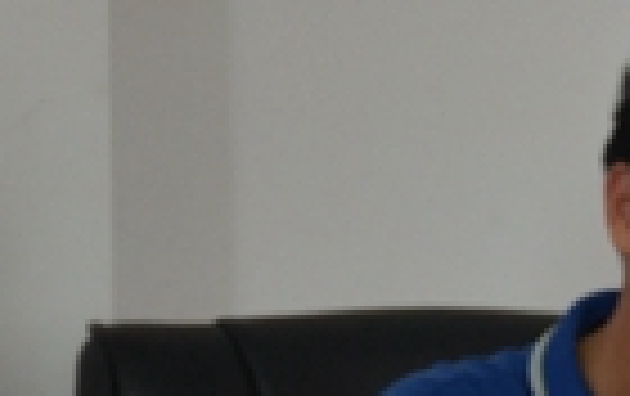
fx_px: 6552
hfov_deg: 5.4
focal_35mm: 381
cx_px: 1080
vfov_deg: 3.5
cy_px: 434
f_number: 5.3
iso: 800
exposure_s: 1/50
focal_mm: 70
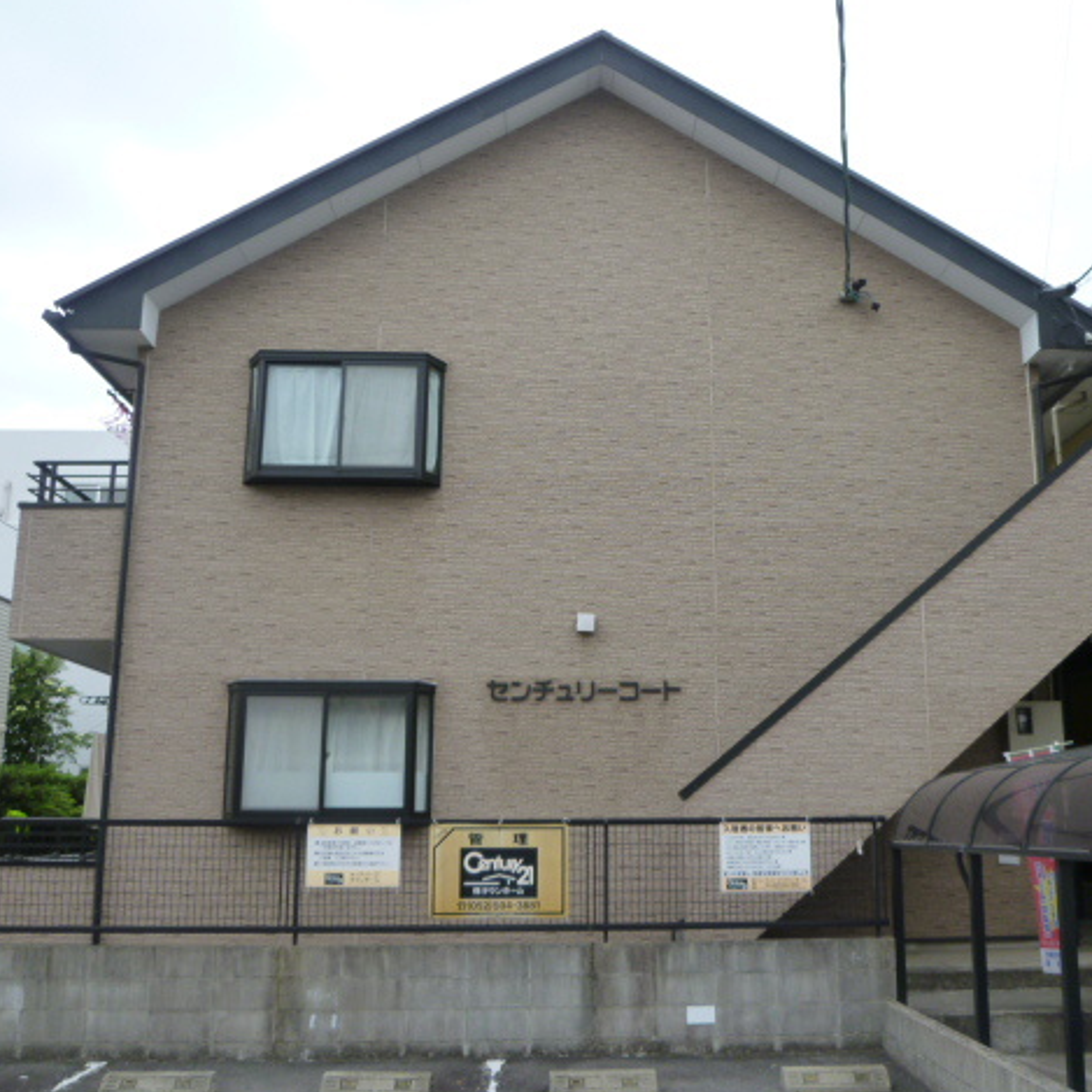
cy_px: 545
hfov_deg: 47.0
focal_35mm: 35
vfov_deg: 47.2
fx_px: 1249
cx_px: 645
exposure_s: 1/125
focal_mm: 5.2
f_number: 3
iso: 125
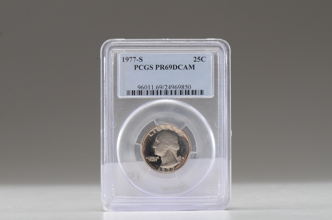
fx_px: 1173
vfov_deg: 10.7
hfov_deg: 16.1
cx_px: 166
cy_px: 110
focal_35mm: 128
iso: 320
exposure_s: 1/100
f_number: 14
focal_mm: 85
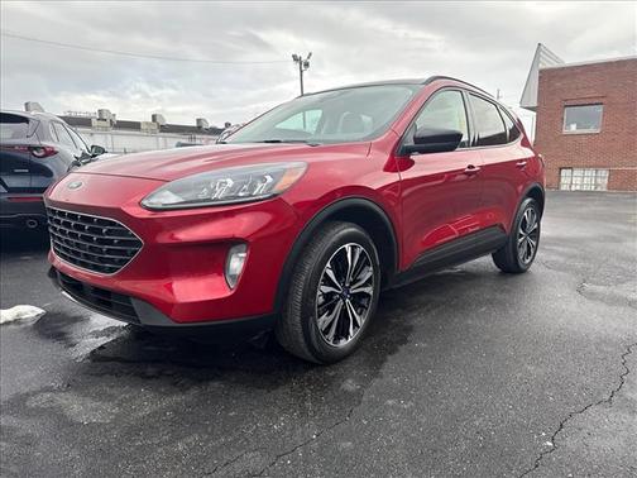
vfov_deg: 56.8
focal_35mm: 24
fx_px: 442
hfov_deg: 71.6
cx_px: 318
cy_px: 239
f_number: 1.78
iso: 80
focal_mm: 6.76
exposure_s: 1/491
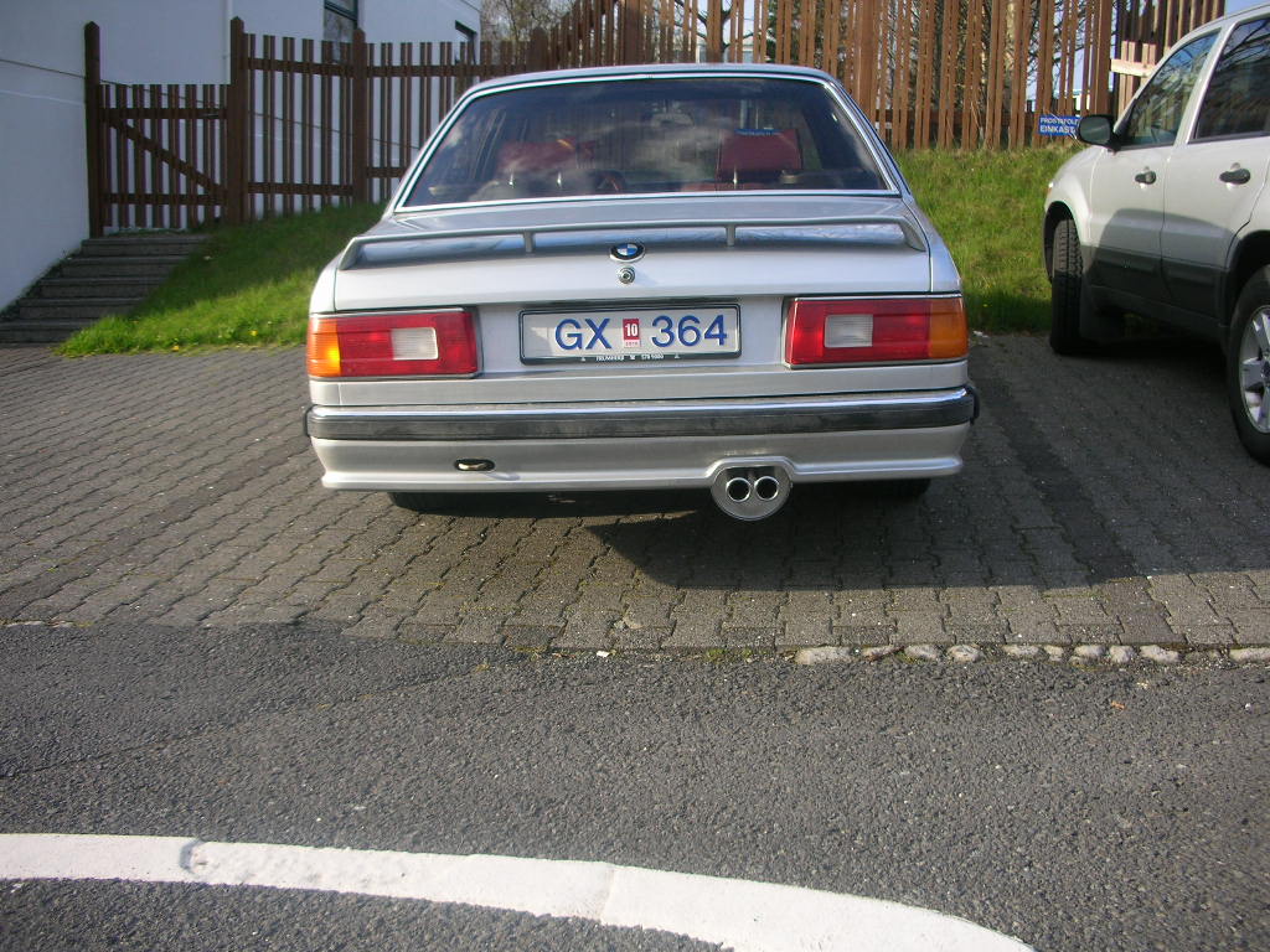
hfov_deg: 52.6
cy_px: 476
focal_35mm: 35
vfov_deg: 40.7
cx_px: 635
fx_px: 1284
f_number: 3
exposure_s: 1/200
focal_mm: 5.8
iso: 50
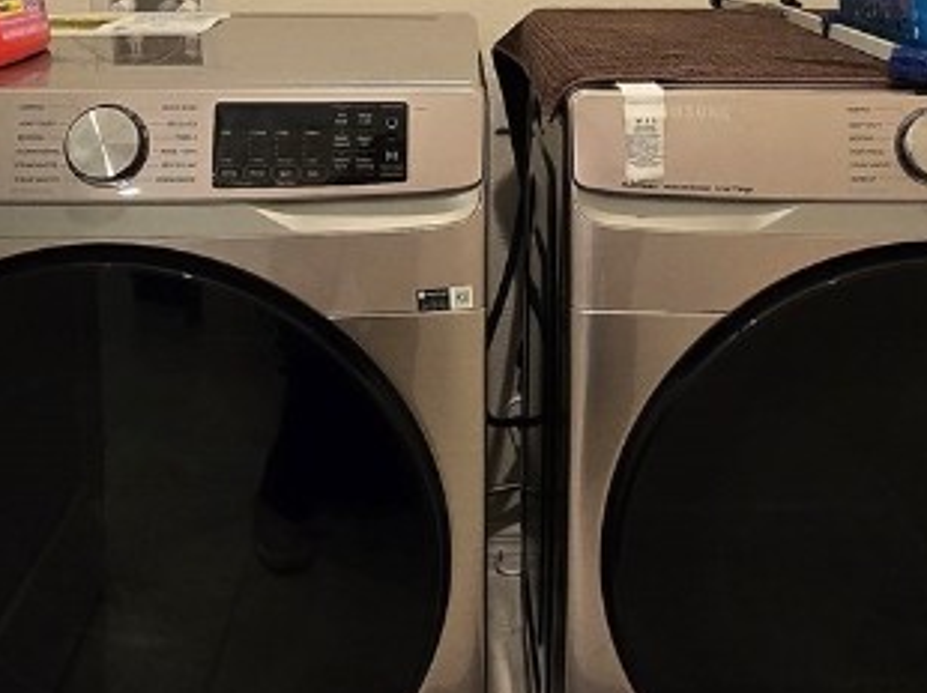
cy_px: 90
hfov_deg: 43.8
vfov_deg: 32.2
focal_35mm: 43
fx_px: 1151
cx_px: 517
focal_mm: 1.7
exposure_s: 1/60
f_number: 2.2
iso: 250
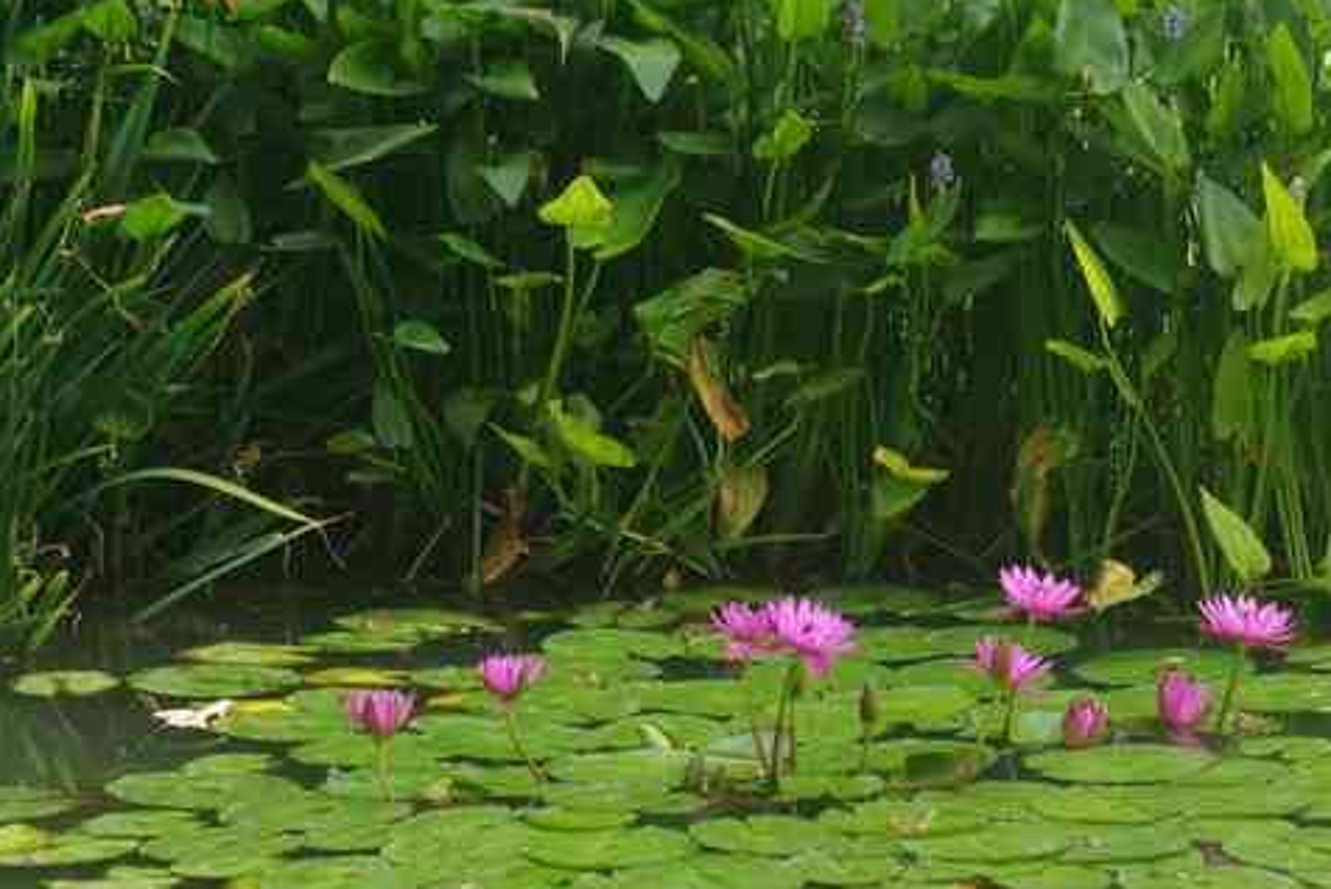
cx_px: 807
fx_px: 6402
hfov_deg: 11.9
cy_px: 682
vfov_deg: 7.9
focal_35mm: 173
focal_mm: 55
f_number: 9
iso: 1600
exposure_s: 1/100
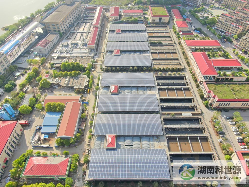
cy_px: 94
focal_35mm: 24
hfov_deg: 71.6
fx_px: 173
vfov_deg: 56.8
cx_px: 124
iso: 100
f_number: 2.8
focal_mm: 4.39
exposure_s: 1/320
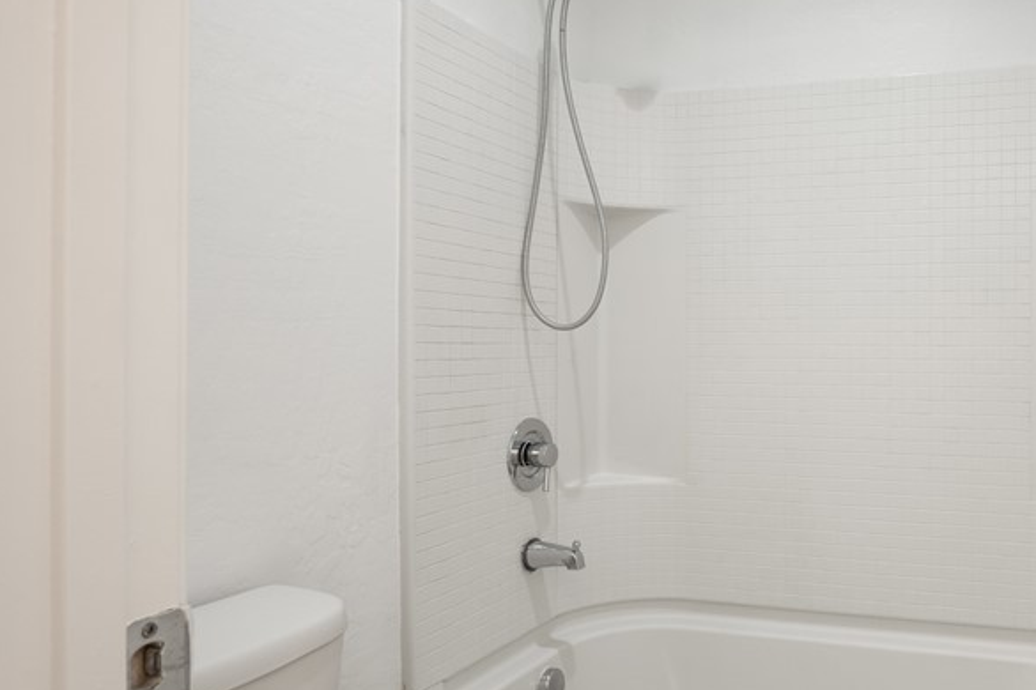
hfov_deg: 64.0
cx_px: 811
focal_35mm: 26
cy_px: 391
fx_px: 748
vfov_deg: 49.4
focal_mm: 14
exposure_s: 1/1.25
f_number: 9
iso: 100
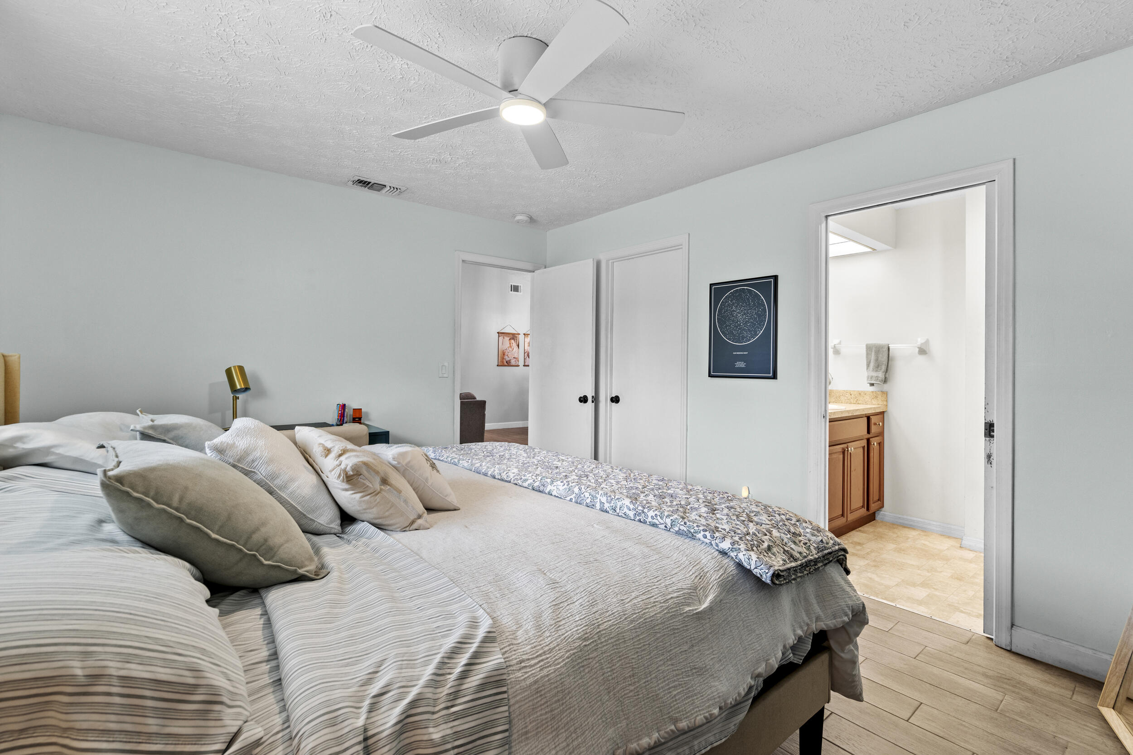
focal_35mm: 16
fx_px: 504
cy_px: 378
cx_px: 566
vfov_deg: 73.8
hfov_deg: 96.7
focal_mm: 16
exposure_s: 1/2.5
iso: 400
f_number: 9
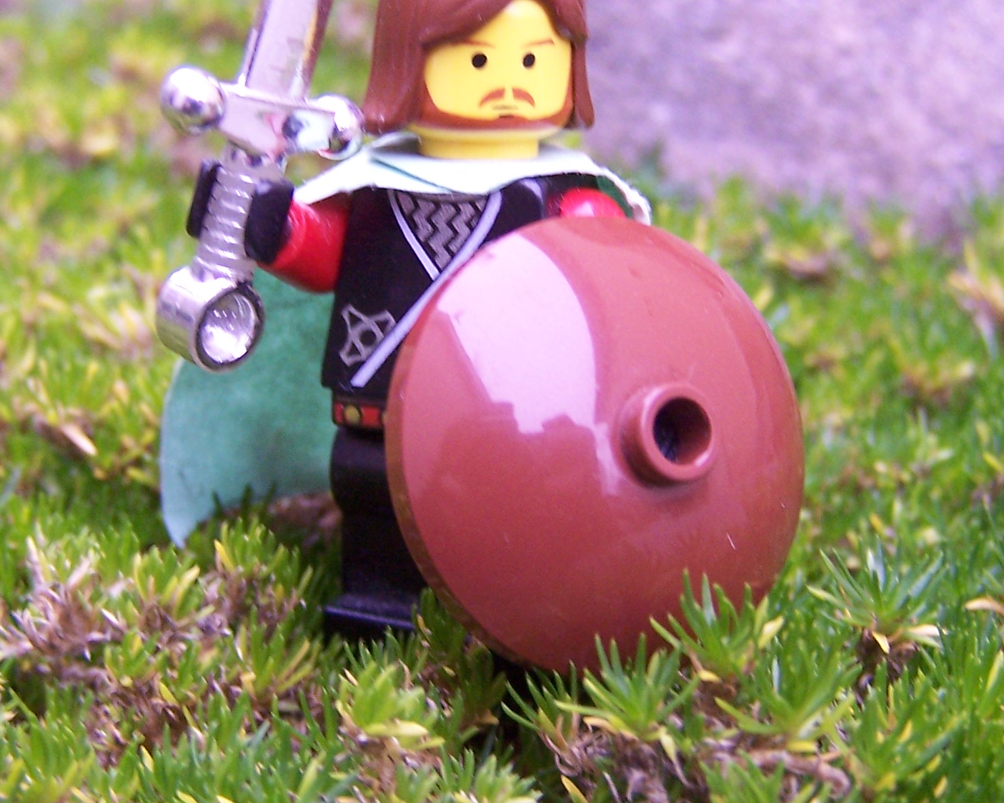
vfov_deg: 22.5
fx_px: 2021
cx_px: 519
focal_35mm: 68
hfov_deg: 27.9
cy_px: 327
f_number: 2.8
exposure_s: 1/30
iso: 140
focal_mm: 6.3
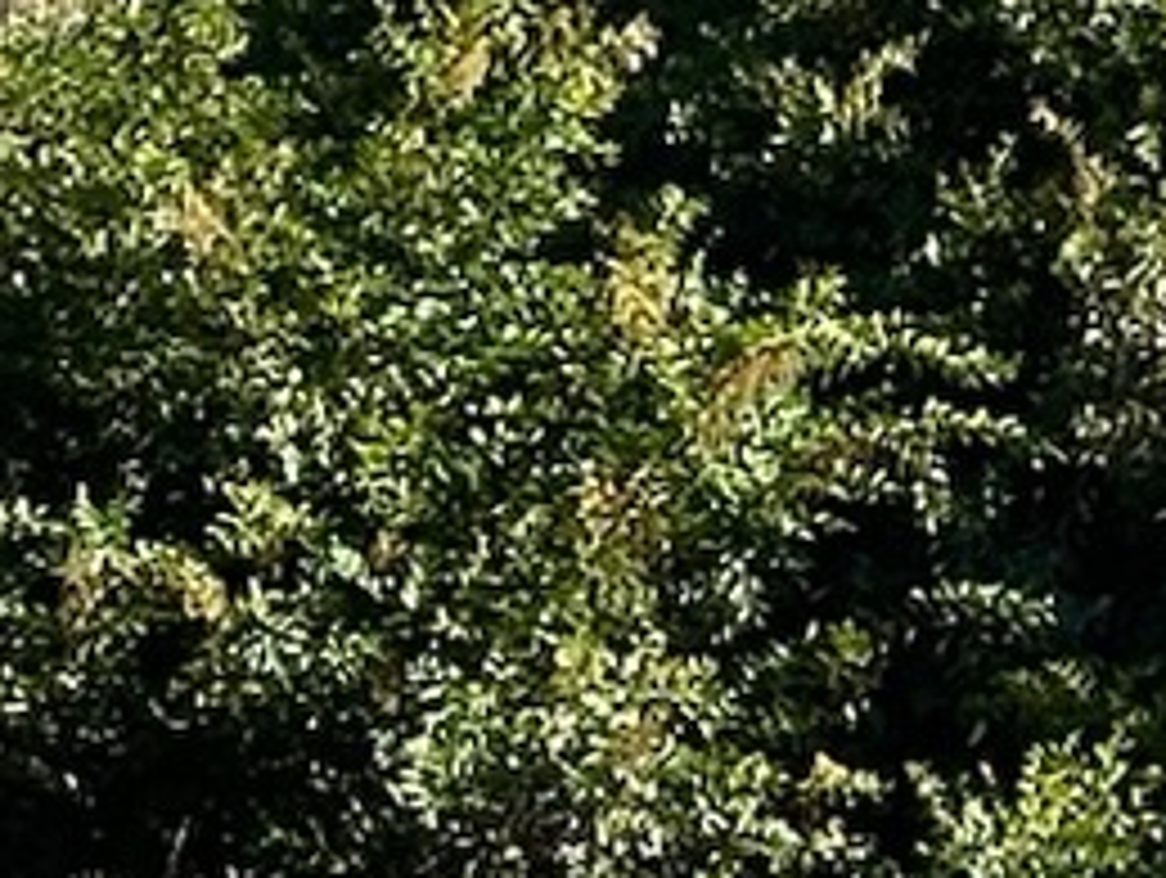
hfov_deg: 5.1
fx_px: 12480
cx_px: 3120
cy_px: -612
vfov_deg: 4.0
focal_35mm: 370
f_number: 1.78
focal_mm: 6.86
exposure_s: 1/3731
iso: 64
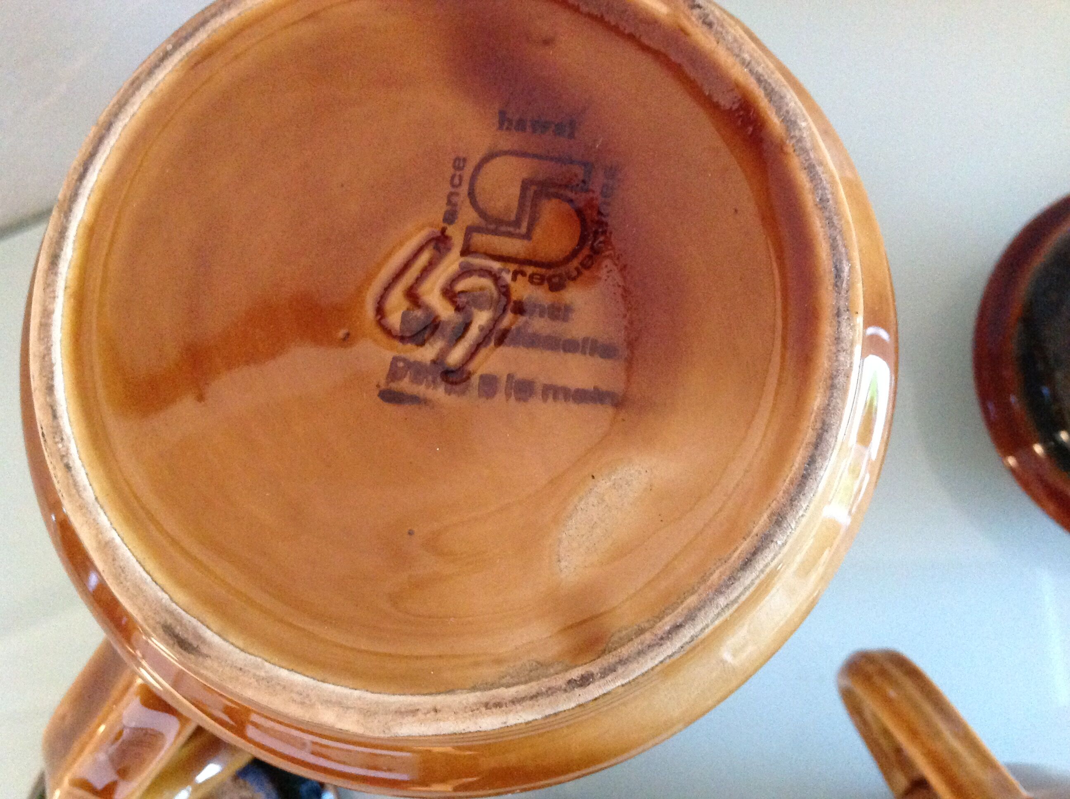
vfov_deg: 40.6
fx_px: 1080
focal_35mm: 35
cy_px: 400
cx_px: 535
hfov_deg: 52.7
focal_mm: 4.28
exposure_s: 1/17
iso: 640
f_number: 2.4
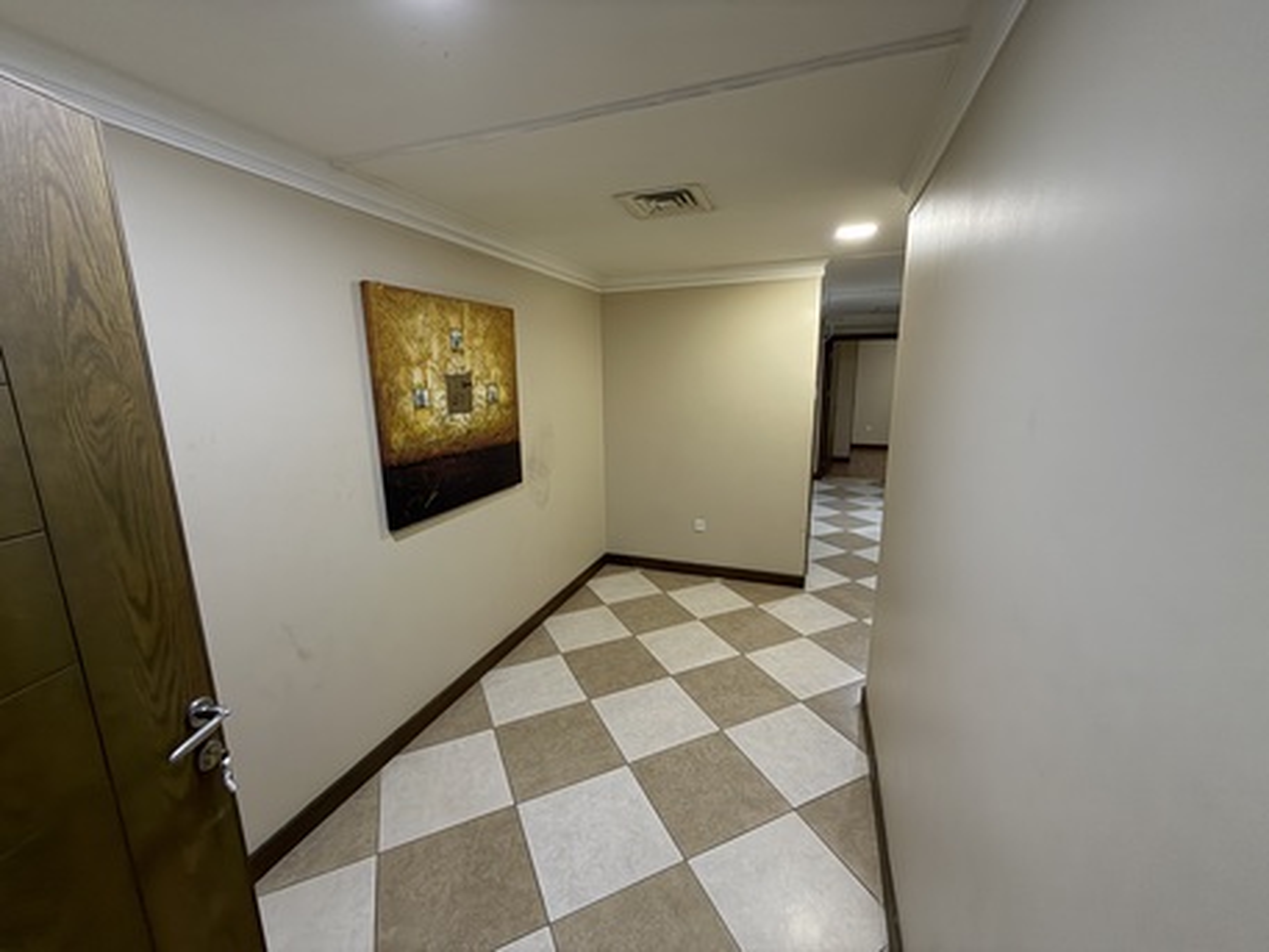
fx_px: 513
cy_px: 476
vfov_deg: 85.7
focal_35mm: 14
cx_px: 634
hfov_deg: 102.0
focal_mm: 2.22
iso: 500
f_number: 2.2
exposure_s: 1/50
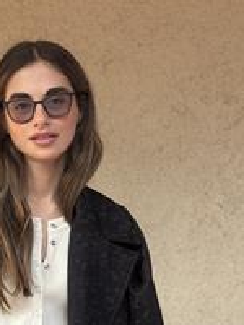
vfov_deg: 15.0
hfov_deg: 11.5
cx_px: 49
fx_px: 1203
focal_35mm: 128
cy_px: 368
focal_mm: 6.76
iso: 64
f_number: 1.78
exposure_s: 1/237
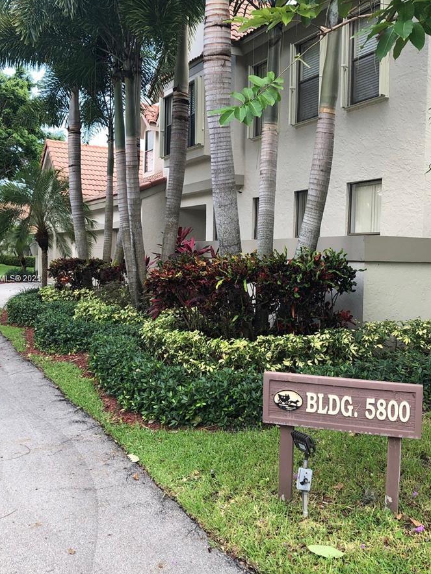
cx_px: 215
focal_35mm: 38
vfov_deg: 49.0
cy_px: 279
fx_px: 631
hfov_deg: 37.7
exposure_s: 1/340
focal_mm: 3.99
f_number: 1.8
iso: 20
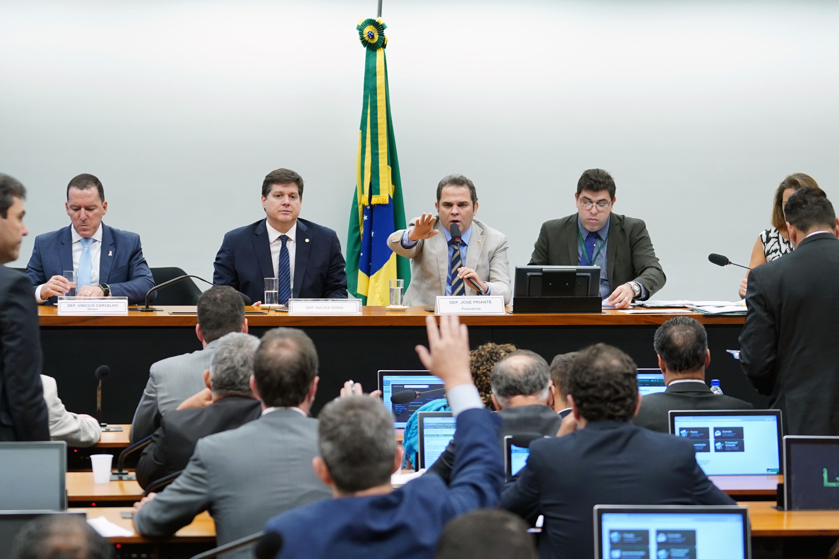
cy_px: 280
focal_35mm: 148
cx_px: 420
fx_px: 3449
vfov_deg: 9.3
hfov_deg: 13.9
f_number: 4
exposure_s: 1/160
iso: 1250
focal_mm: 99
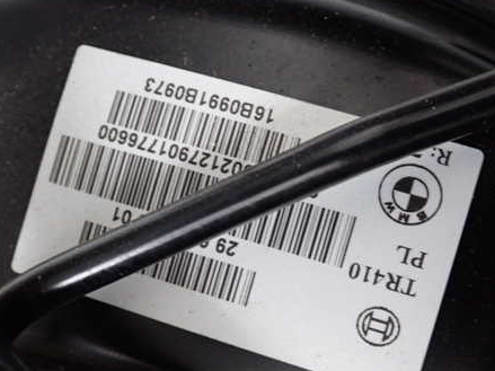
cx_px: 224
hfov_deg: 34.3
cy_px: 212
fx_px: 801
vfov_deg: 26.1
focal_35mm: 56
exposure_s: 1/40
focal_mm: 7.31
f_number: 2.8
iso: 640
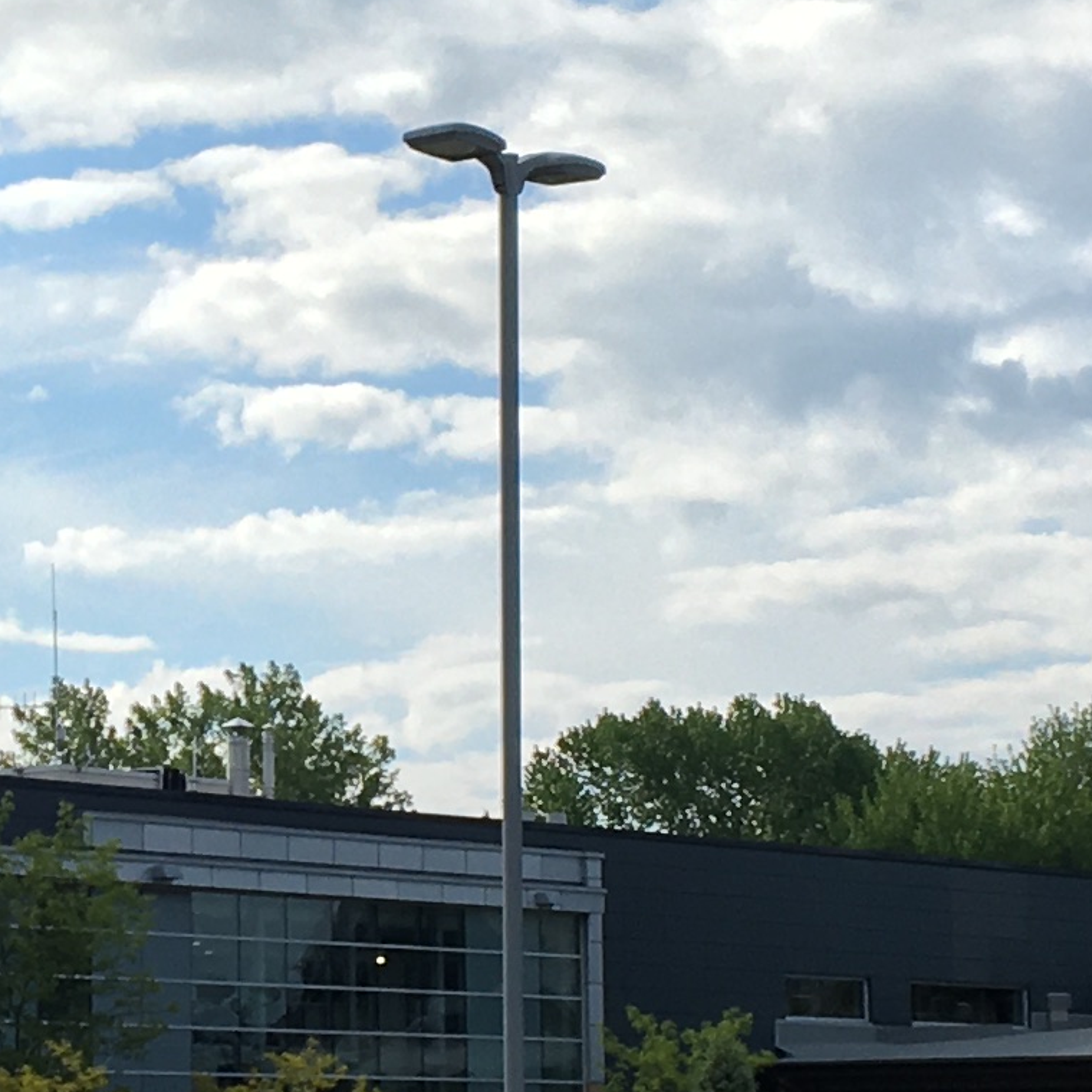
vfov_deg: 12.8
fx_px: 4854
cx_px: 43
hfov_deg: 12.7
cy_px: 734
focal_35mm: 136
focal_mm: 4.15
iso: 25
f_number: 2.2
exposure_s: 1/1748
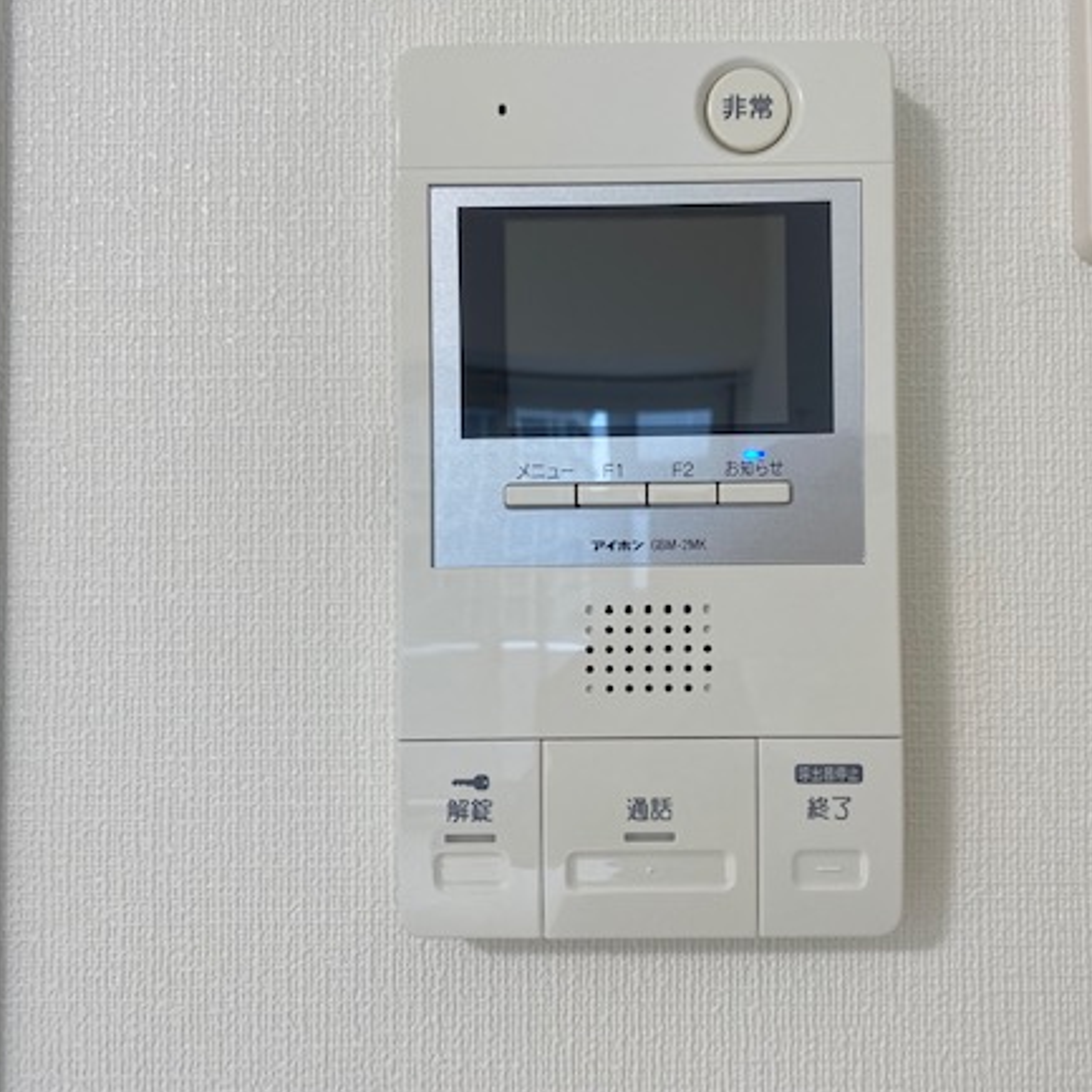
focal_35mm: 34
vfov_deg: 48.4
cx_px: 653
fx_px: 1213
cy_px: 507
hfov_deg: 48.2
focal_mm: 4.25
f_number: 1.8
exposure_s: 1/100
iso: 100
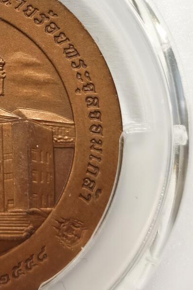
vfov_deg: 12.2
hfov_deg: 8.1
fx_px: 1344
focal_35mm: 167
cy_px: 11
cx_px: -61
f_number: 16
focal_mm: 5.56
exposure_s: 1/100
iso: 160
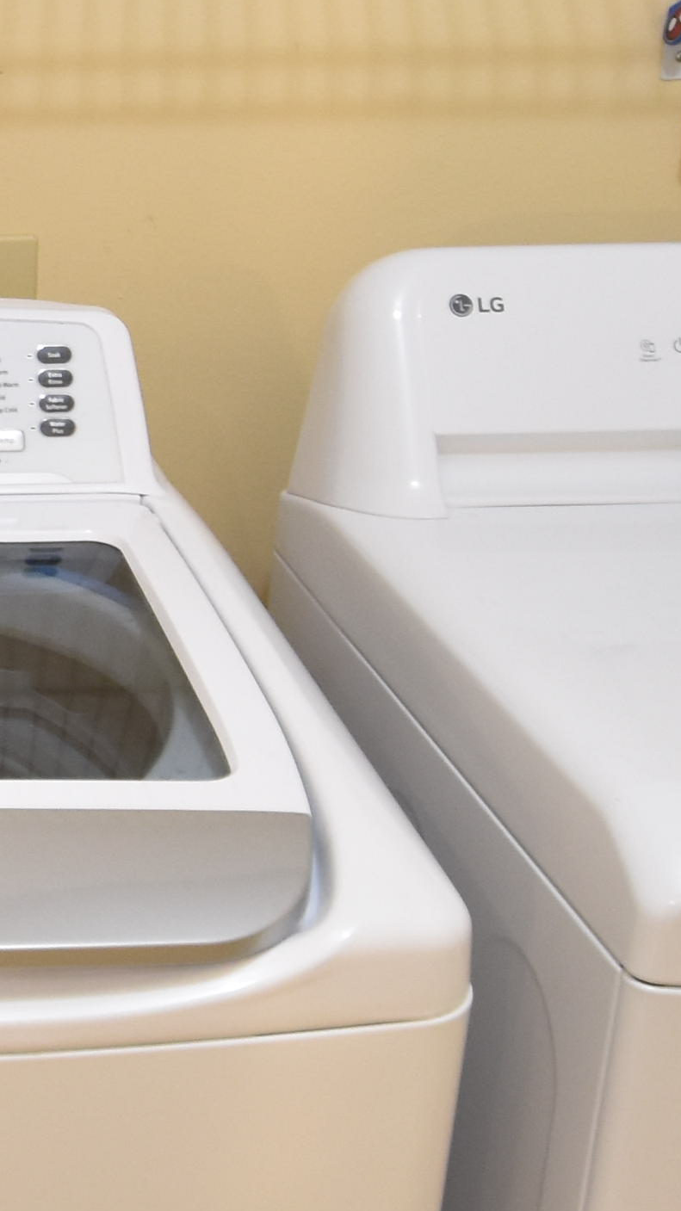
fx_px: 2152
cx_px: -351
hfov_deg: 16.4
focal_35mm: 67
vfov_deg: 31.4
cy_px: 541
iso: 800
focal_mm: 10
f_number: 3.5
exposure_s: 1/20
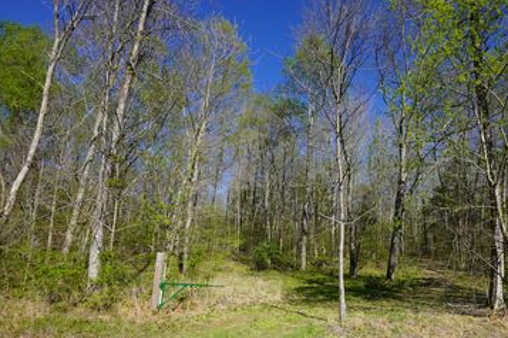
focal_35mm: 21
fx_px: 296
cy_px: 234
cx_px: 330
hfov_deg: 79.1
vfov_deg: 57.7
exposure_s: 1/160
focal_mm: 10
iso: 100
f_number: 10
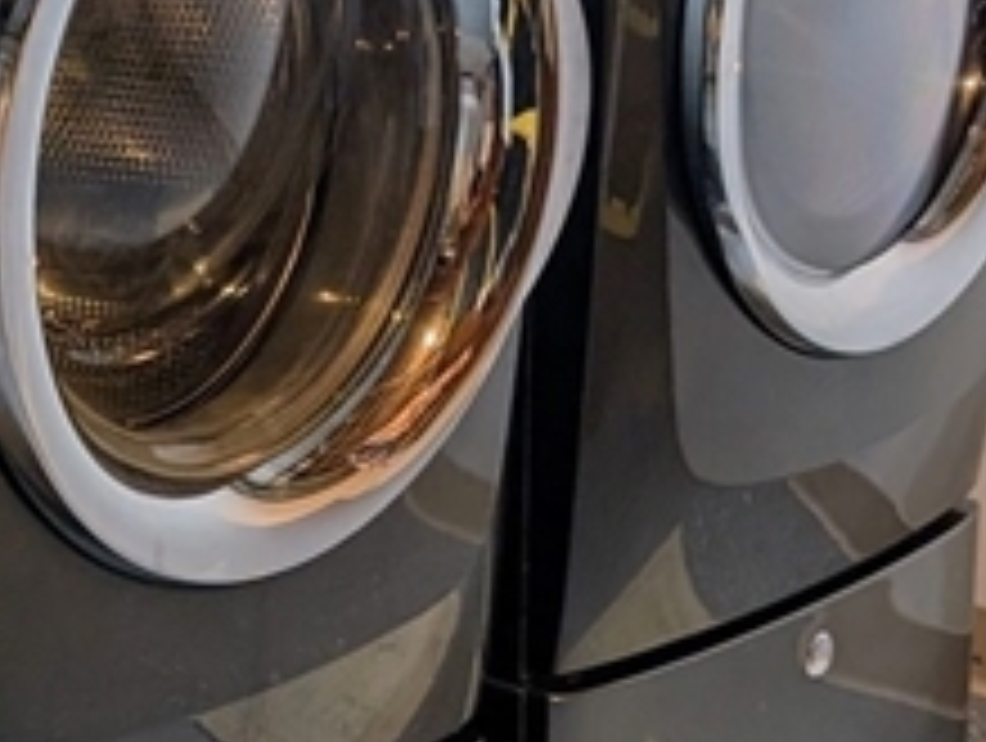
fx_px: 3195
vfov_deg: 13.2
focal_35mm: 112
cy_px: 265
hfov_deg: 16.7
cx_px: -216
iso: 156
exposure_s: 1/120
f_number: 1.68
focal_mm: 6.9
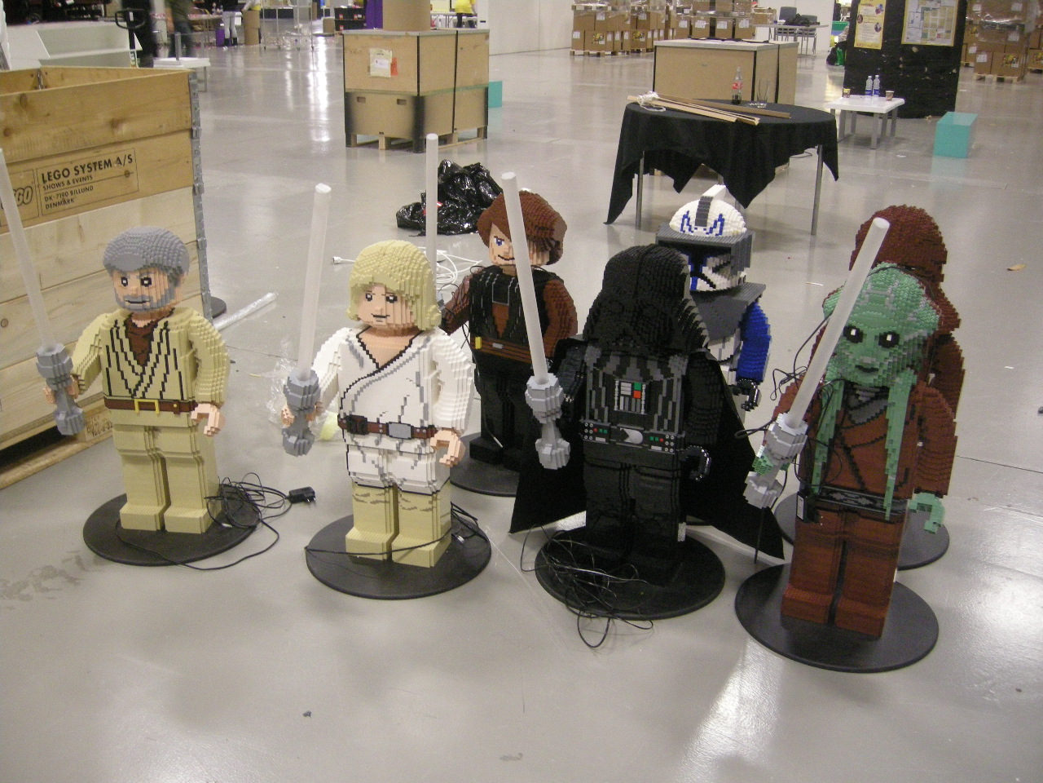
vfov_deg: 39.7
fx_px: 1085
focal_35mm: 36
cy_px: 392
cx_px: 522
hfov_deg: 51.4
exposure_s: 1/16.2
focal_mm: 7.5
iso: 400
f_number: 2.7
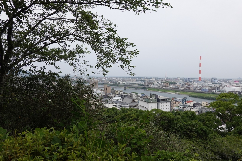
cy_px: 80
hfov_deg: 73.7
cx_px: 121
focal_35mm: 24
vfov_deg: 53.1
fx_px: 161
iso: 125
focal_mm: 9
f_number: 4
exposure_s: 1/1000
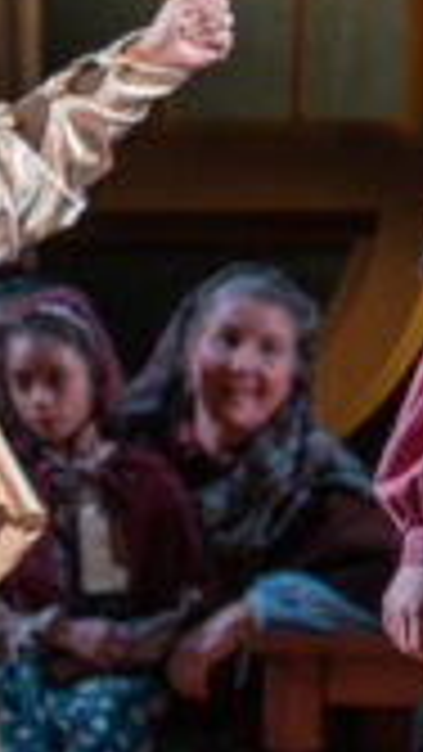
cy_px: 403
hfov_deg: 2.9
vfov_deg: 5.2
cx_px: 562
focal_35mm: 414
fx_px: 8251
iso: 1250
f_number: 2.8
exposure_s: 1/100
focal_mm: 86
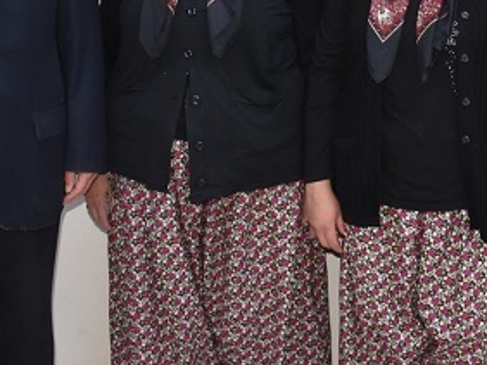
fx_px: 1195
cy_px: -22
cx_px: 389
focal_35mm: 85
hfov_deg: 22.7
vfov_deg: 16.9
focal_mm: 22
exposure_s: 1/60
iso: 1100
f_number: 3.5
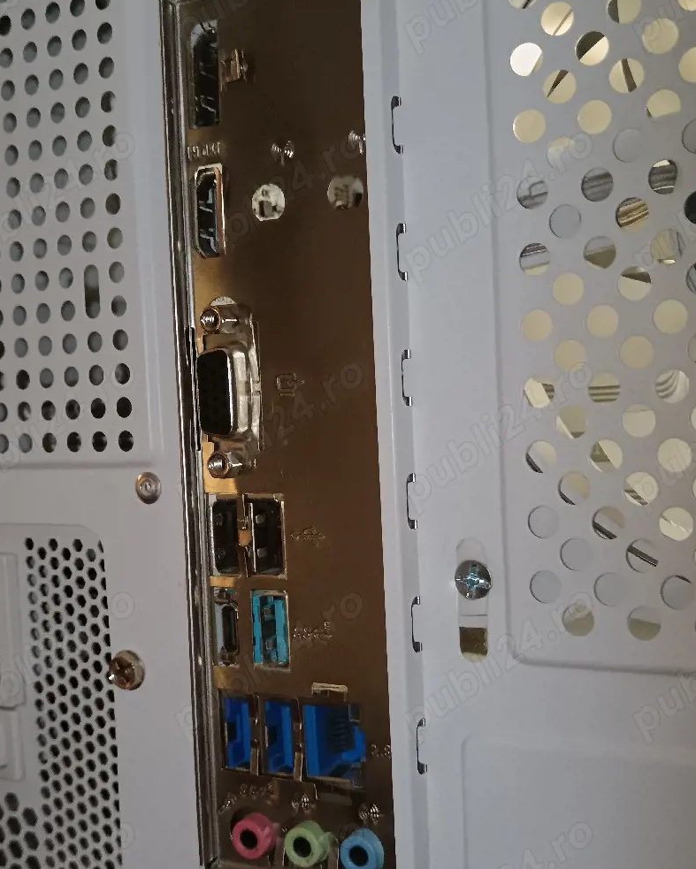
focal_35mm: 45
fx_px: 1158
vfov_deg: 41.1
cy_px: 467
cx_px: 327
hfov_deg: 33.4
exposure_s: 1/33.3
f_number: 1.9
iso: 669
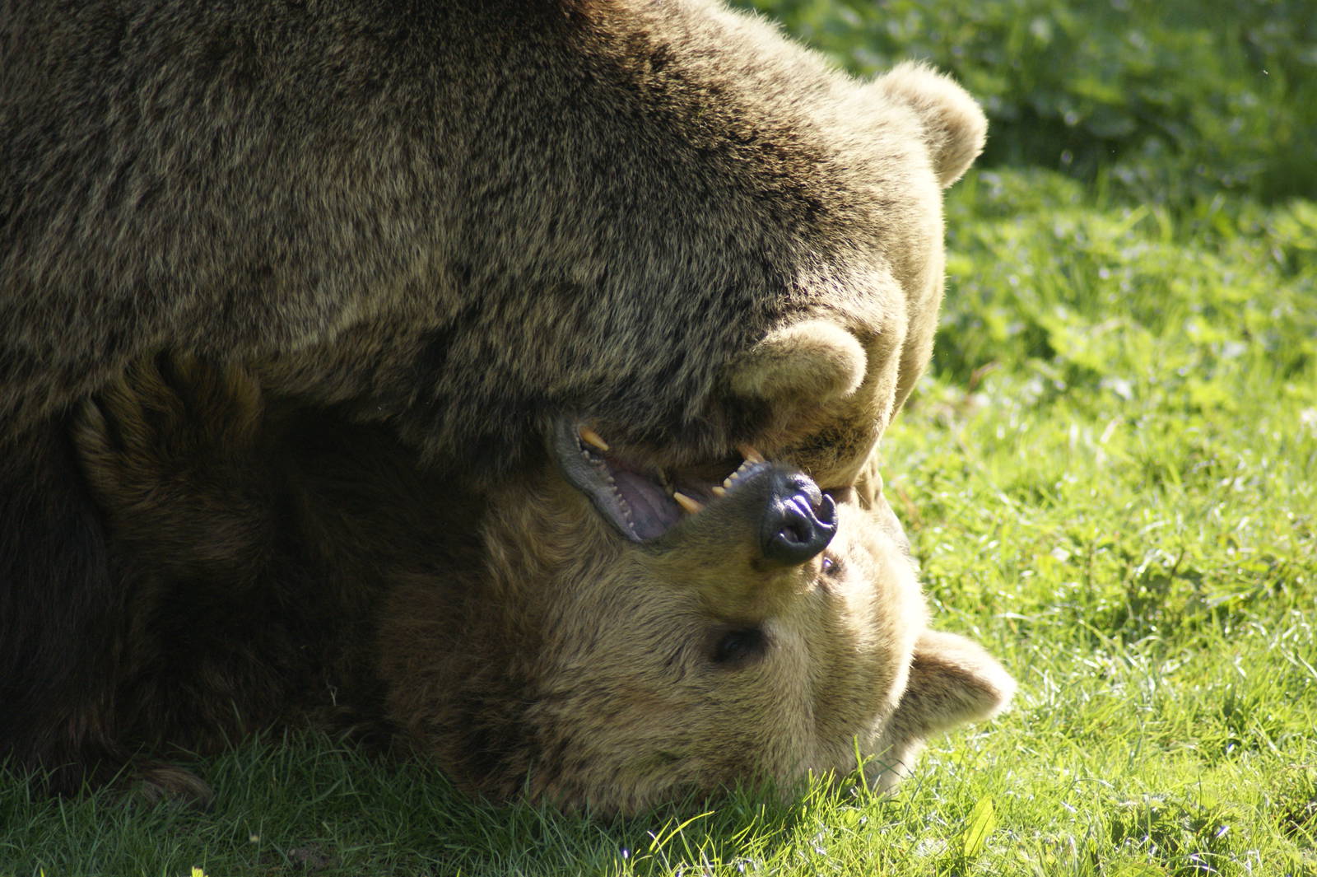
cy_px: 438
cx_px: 658
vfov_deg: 3.1
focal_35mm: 450
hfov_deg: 4.6
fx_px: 16453
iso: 400
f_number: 5.6
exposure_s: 1/500
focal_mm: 300
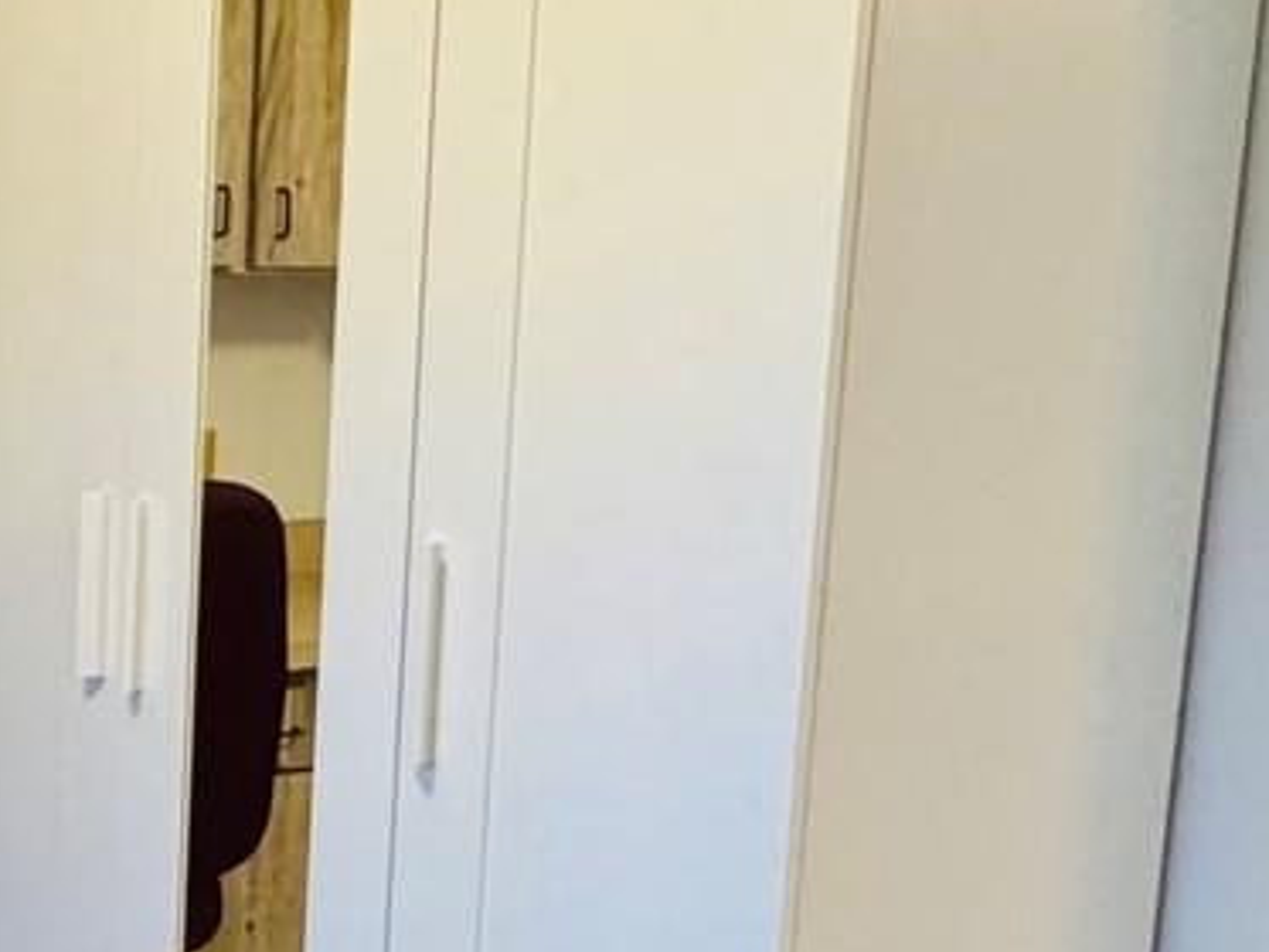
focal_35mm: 60
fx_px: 2200
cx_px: -354
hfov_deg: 27.3
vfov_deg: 24.3
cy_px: 609
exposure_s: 1/60
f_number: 2.2
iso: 400
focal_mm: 2.22
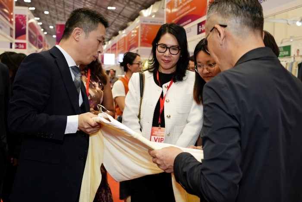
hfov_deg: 46.4
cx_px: 151
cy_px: 101
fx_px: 352
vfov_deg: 31.9
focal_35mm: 42
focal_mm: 28
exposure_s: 1/200
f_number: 3.2
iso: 640
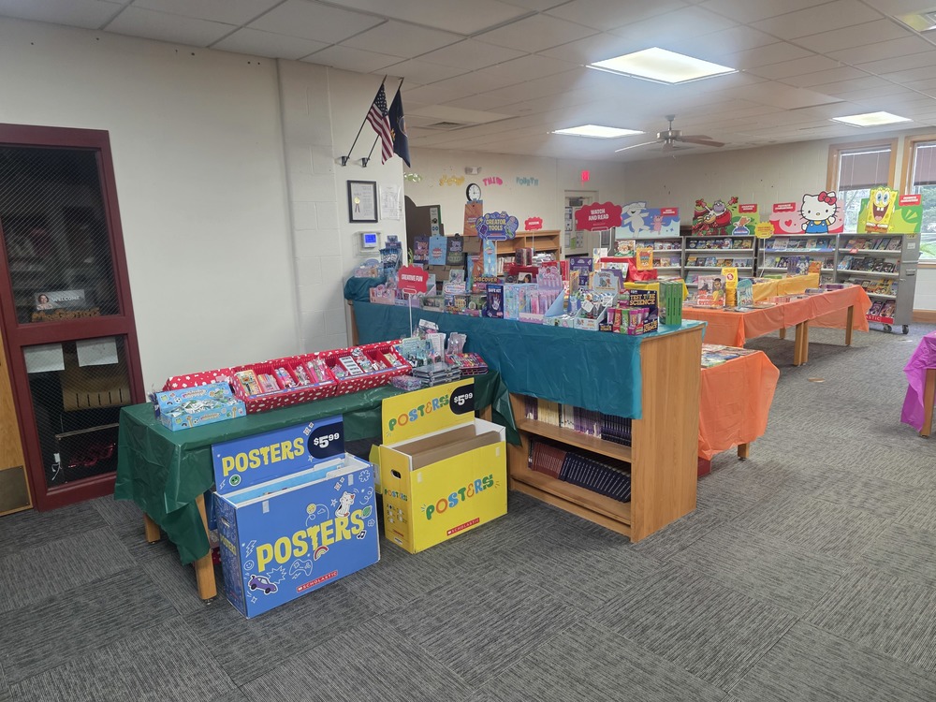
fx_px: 622
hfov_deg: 73.9
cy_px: 351
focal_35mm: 23
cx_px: 468
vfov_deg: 58.9
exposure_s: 1/120
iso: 500
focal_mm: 6.3
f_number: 1.7
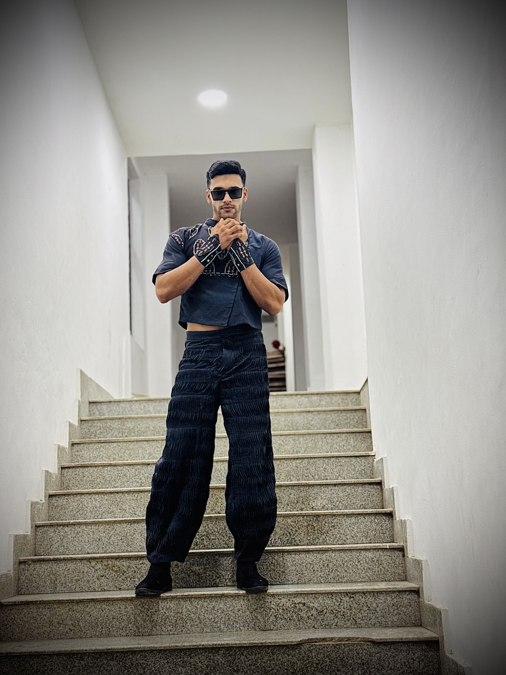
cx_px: 253
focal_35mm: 48
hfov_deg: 30.3
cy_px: 338
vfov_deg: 39.7
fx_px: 936
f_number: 1.78
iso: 80
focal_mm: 6.76
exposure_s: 1/50
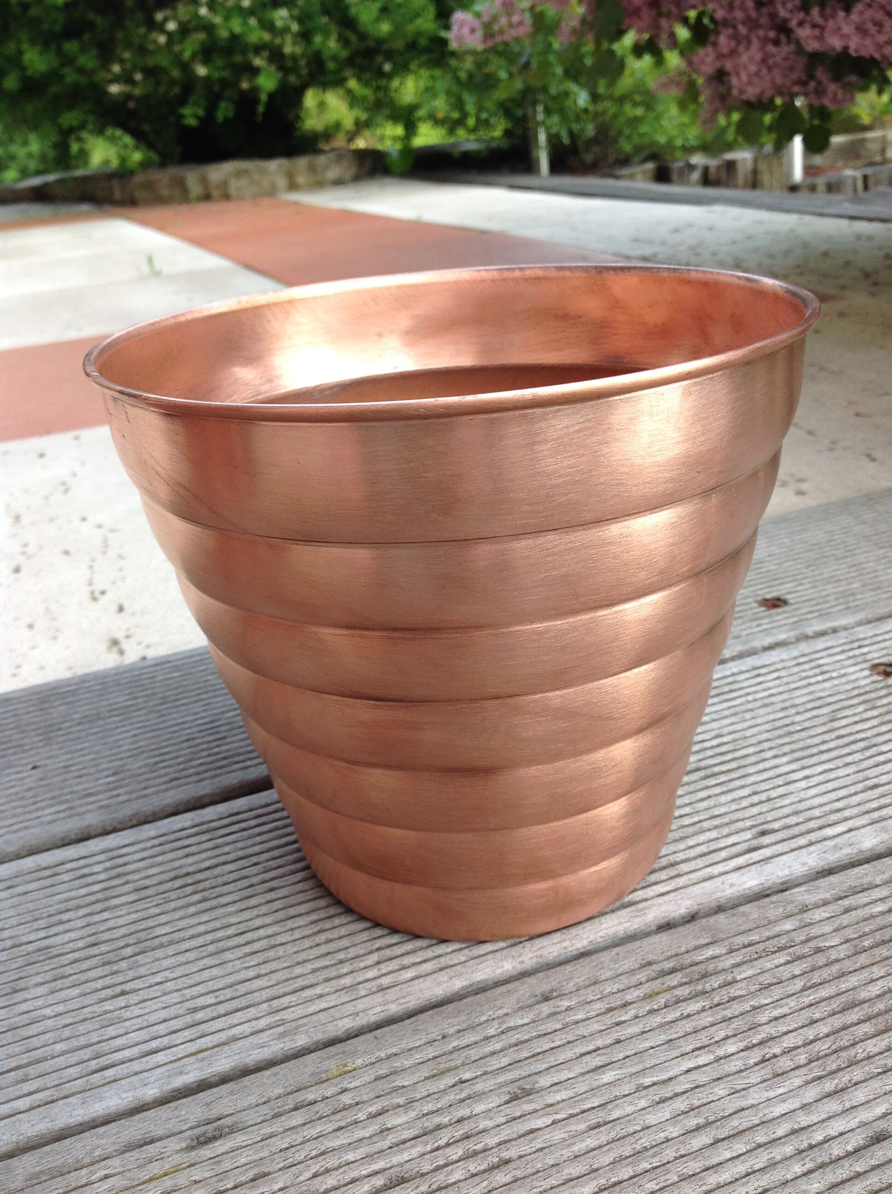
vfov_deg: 52.7
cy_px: 597
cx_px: 446
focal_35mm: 35
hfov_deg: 40.6
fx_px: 1206
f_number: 2.4
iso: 50
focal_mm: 4.28
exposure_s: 1/120
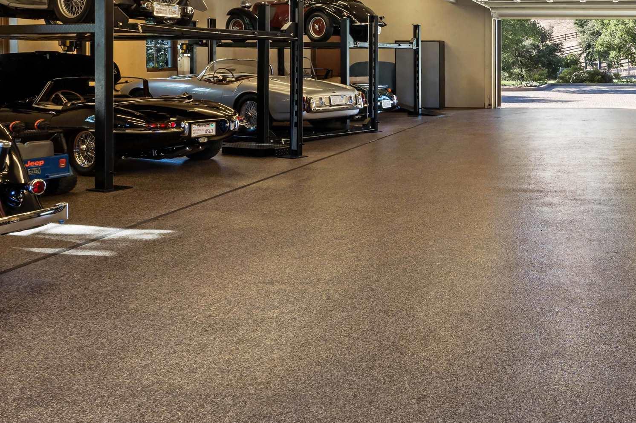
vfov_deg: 36.3
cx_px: 593
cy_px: 74
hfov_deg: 47.8
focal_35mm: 35
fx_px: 618
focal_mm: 17
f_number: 16
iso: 200
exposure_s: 1/5
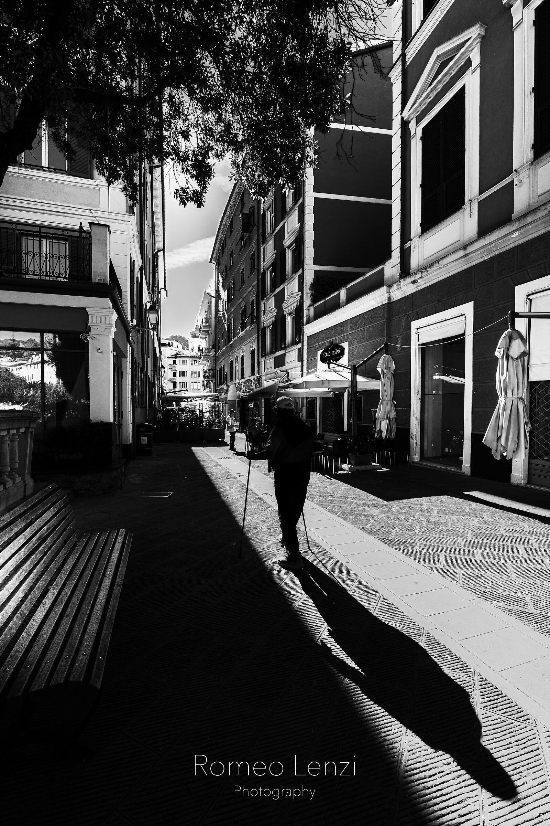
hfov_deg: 77.3
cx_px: 275
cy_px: 413
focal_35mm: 15
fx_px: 344
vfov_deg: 100.4
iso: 100
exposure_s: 1/200
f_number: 8
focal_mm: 15
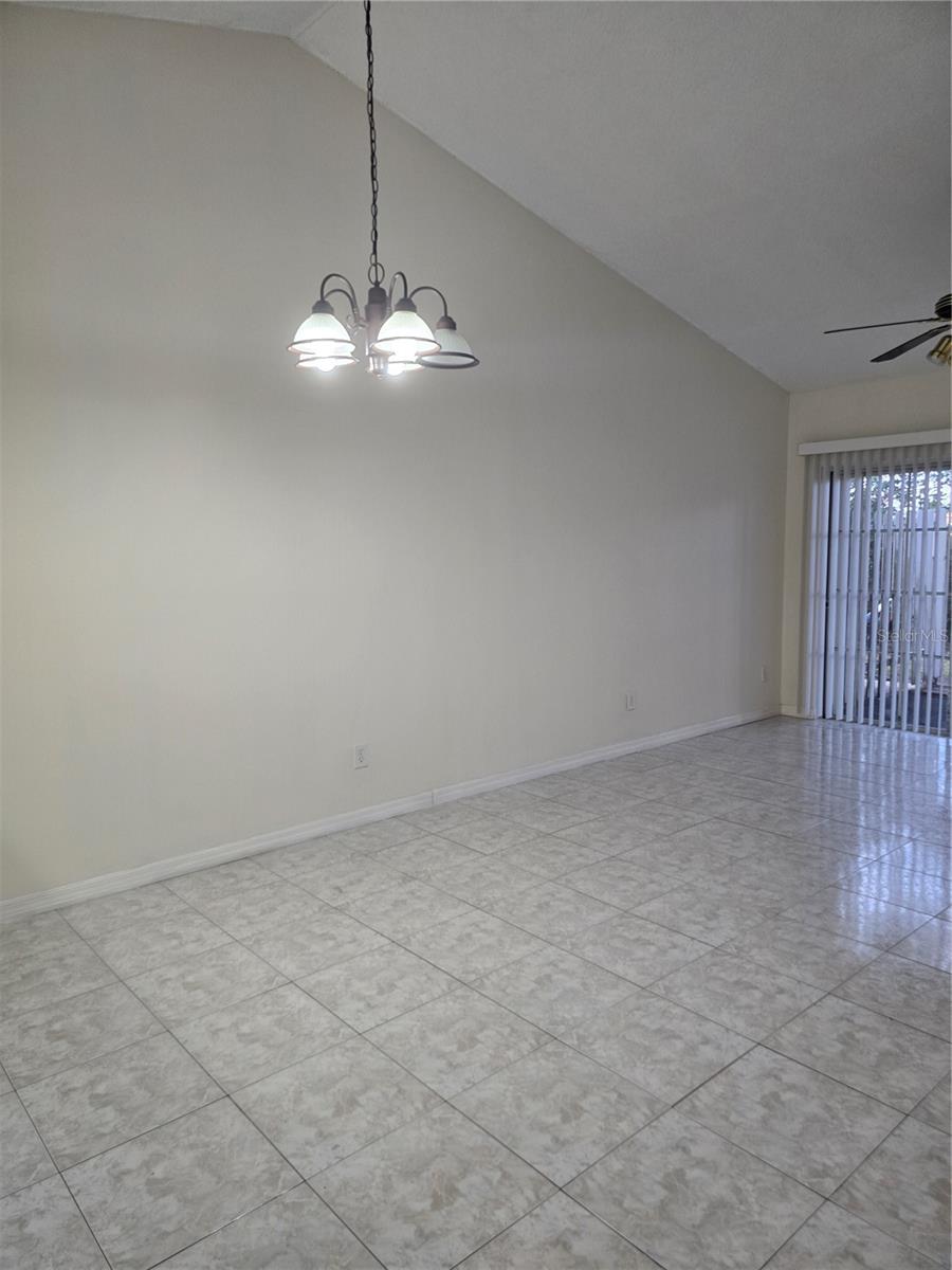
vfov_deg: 73.9
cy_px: 635
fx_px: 843
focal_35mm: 23
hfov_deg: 58.9
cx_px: 476
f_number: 1.7
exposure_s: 1/120
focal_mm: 6.3
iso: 160
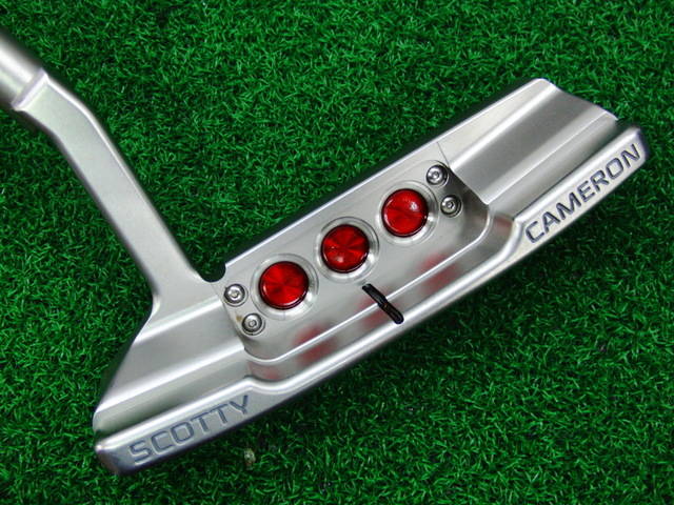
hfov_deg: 50.1
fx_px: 720
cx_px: 337
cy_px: 252
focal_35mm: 37
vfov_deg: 38.7
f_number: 3.6
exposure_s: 1/60
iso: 400
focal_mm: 6.42
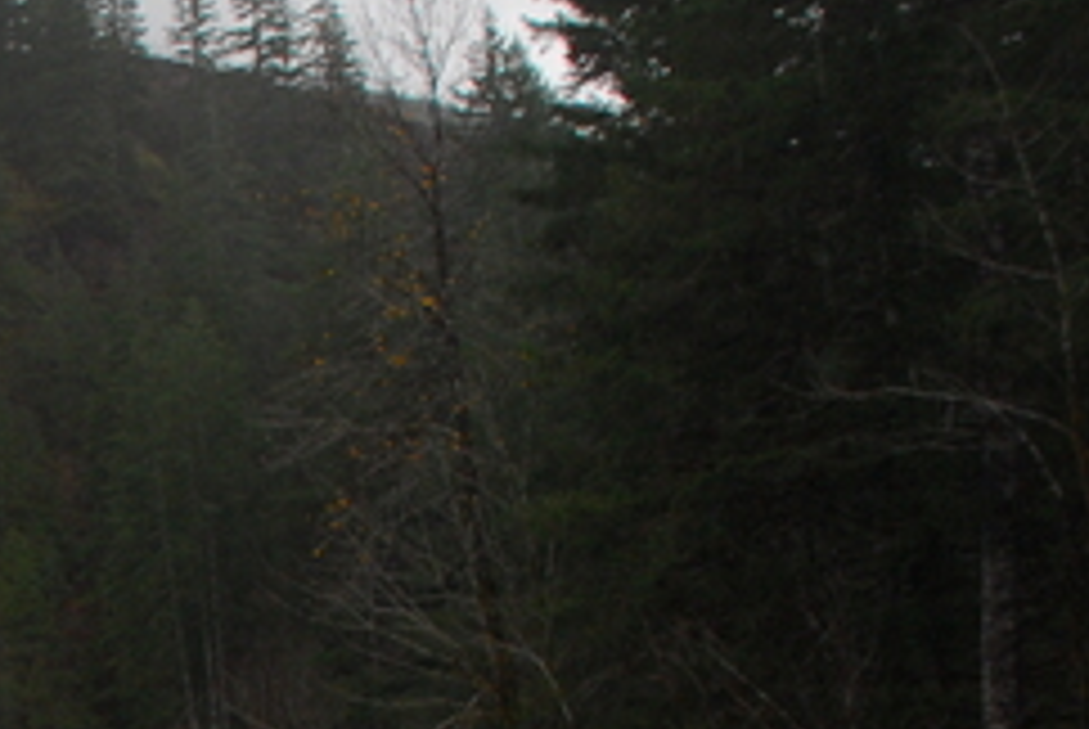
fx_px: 2998
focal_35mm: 99
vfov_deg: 13.4
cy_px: 934
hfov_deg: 18.8
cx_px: -414
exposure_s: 1/160
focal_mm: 20
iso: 400
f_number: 3.5
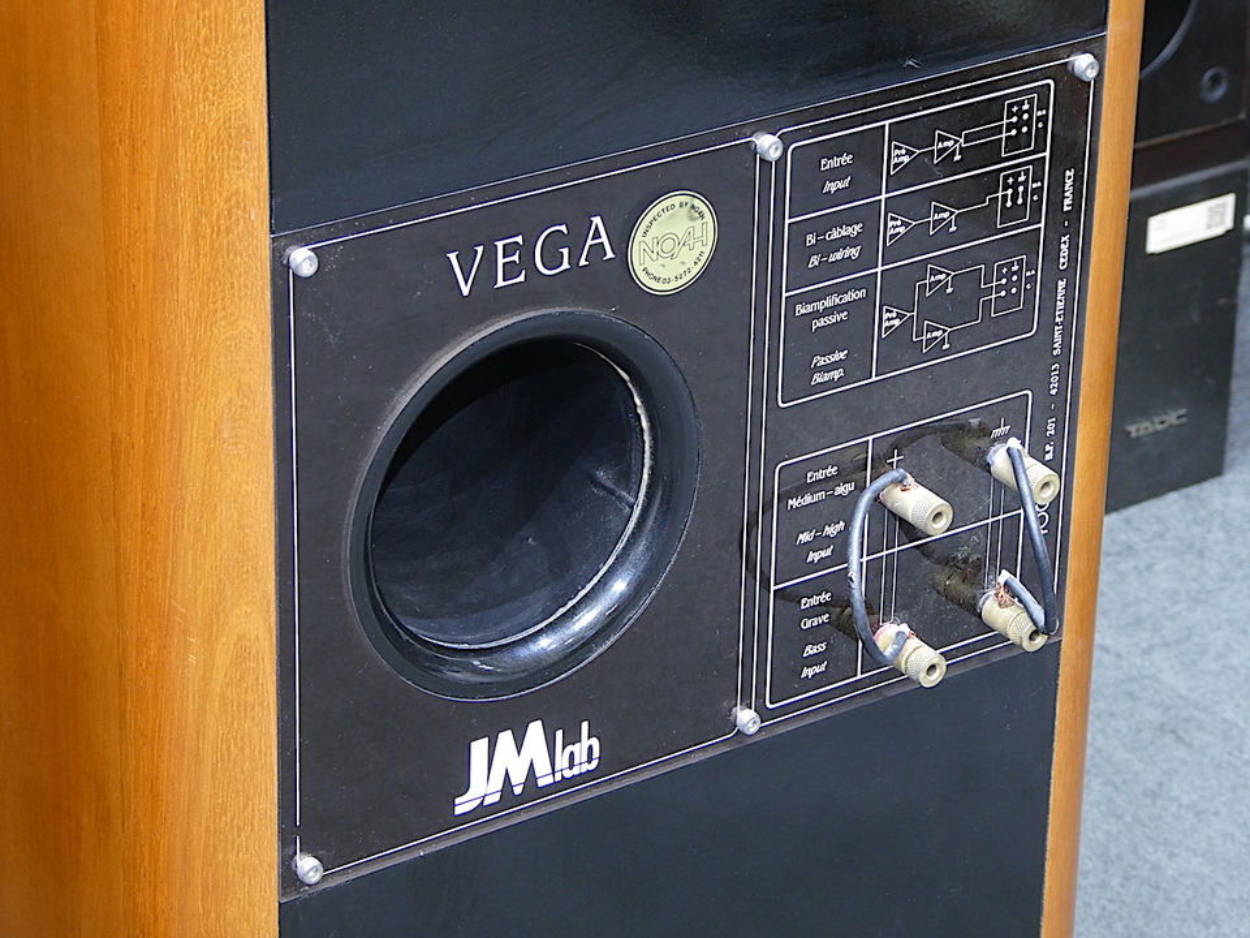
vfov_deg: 12.9
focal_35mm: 115
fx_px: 4153
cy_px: 469
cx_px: 625
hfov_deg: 17.1
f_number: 5.1
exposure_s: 1.3
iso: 200
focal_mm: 20.6
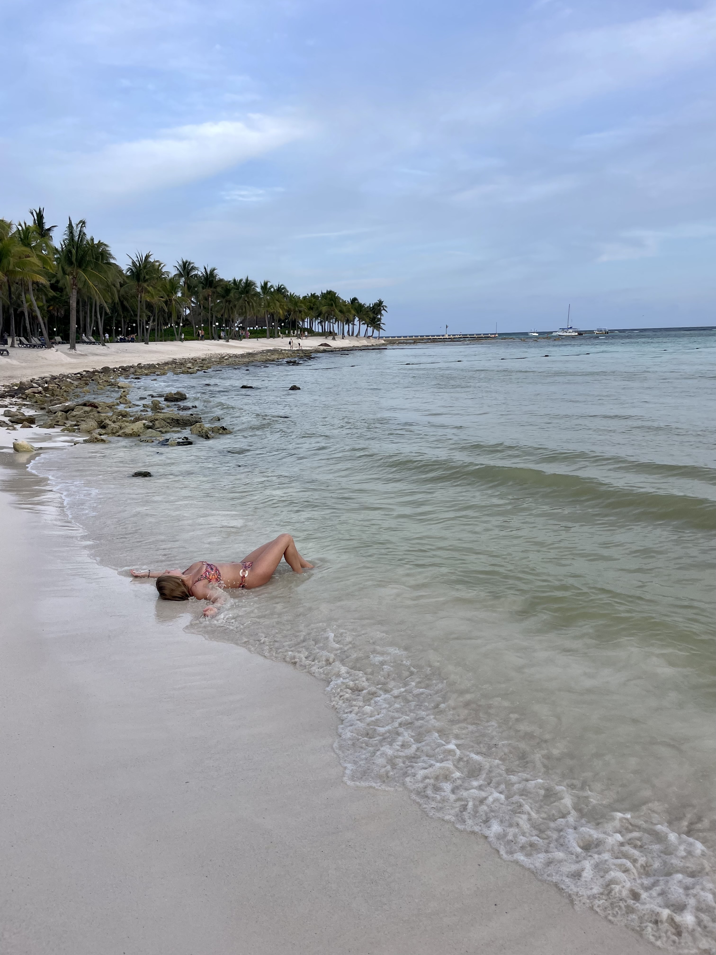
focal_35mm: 26
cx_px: 358
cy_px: 478
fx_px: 717
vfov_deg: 67.3
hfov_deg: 53.1
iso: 32
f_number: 1.6
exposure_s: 1/716
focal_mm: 4.2
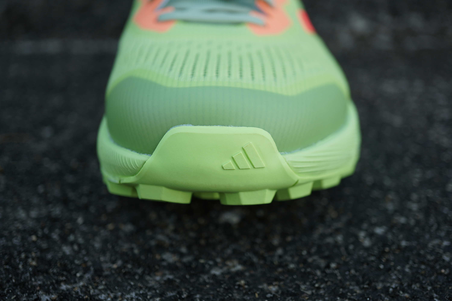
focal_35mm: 45
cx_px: 226
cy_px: 150
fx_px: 565
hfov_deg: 43.6
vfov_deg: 29.9
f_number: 3.5
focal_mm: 30
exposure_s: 1/250
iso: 125
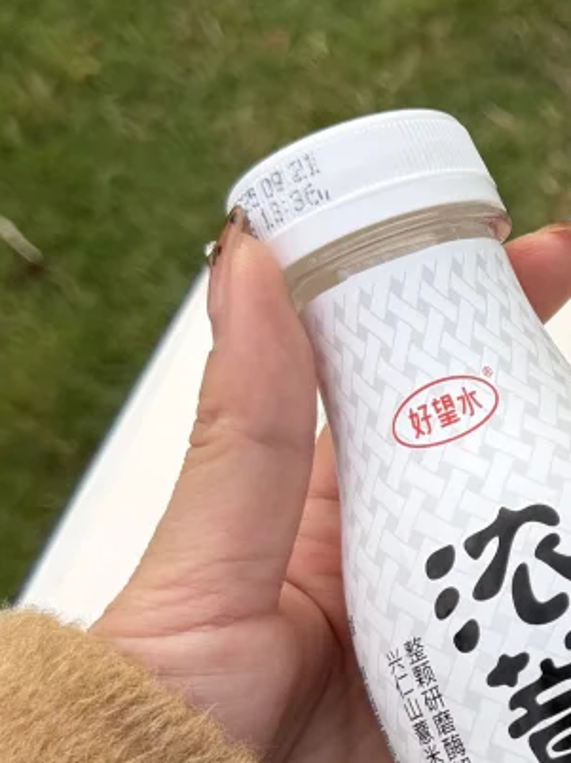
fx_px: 1893
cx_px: 840
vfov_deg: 22.6
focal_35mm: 86
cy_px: 560
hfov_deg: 15.8
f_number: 1.78
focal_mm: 6.76
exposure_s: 1/1075
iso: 80
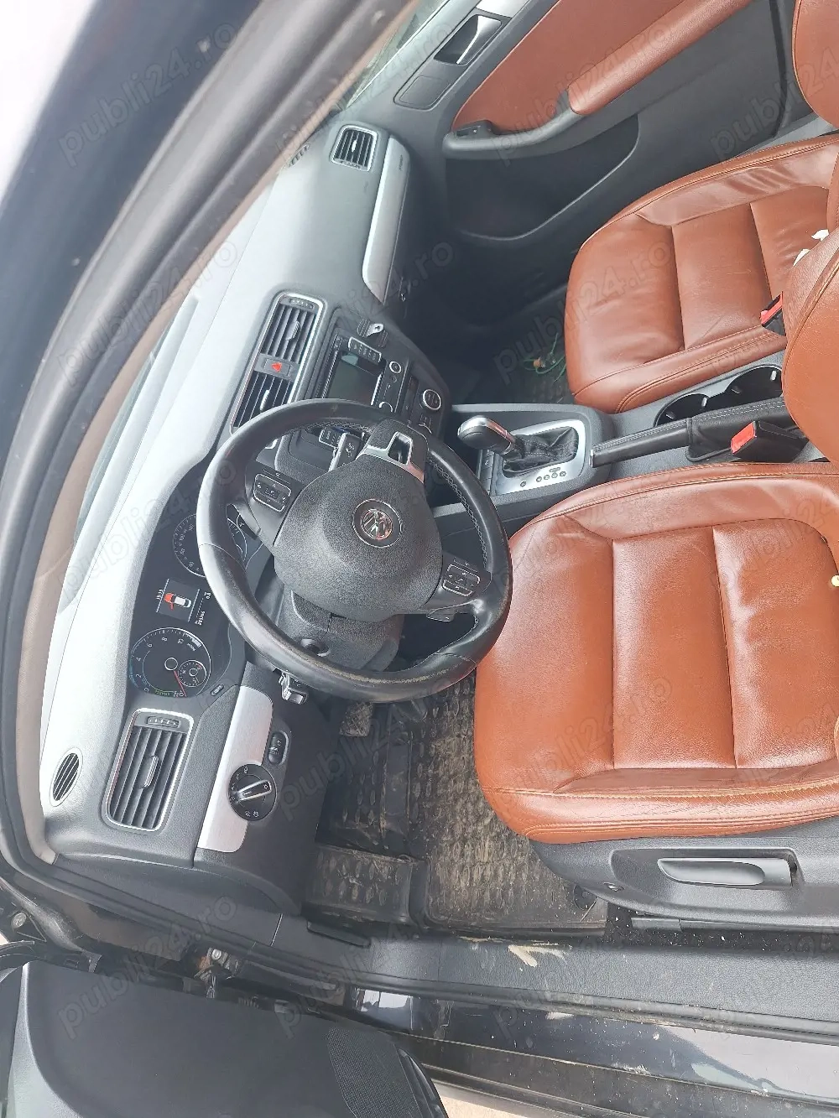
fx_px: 743
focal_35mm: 23
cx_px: 420
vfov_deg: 73.9
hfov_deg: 58.9
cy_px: 559
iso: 50
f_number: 1.8
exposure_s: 1/100
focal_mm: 5.54
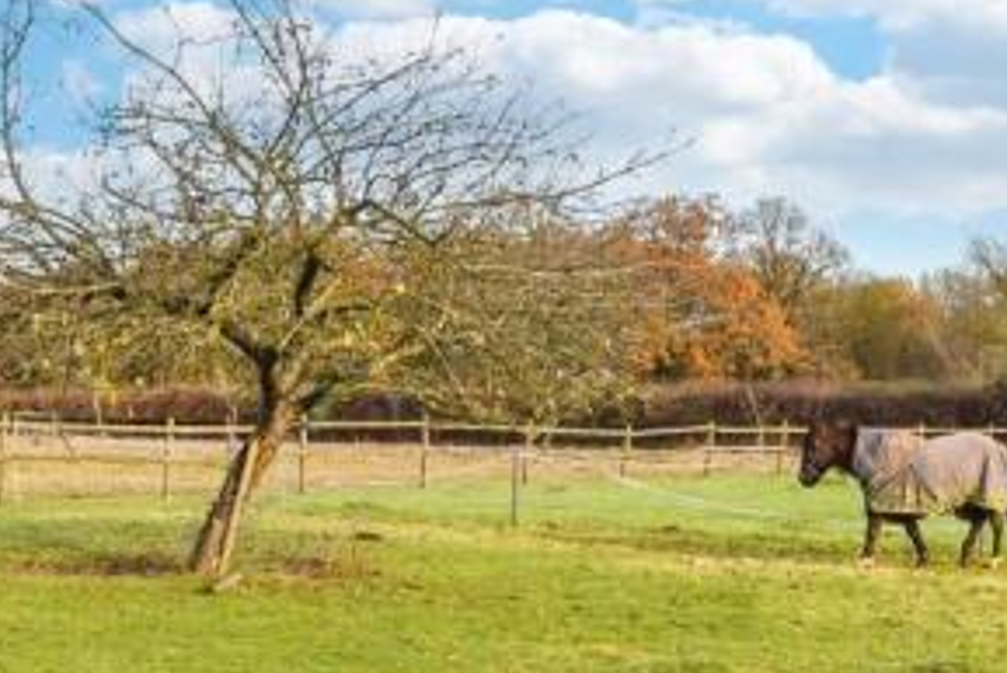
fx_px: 1903
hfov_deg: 29.6
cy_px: 389
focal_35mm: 68
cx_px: 563
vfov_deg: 20.0
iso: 320
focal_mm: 20
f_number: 8
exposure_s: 1/1000
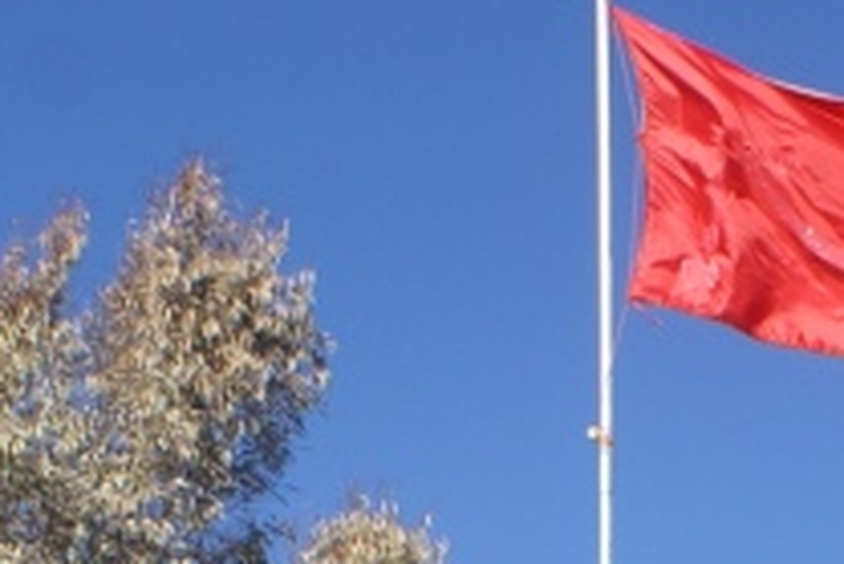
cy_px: 1122
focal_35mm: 192
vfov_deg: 6.9
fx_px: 4504
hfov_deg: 10.7
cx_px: 686
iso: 100
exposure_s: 1/250
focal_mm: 26
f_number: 9
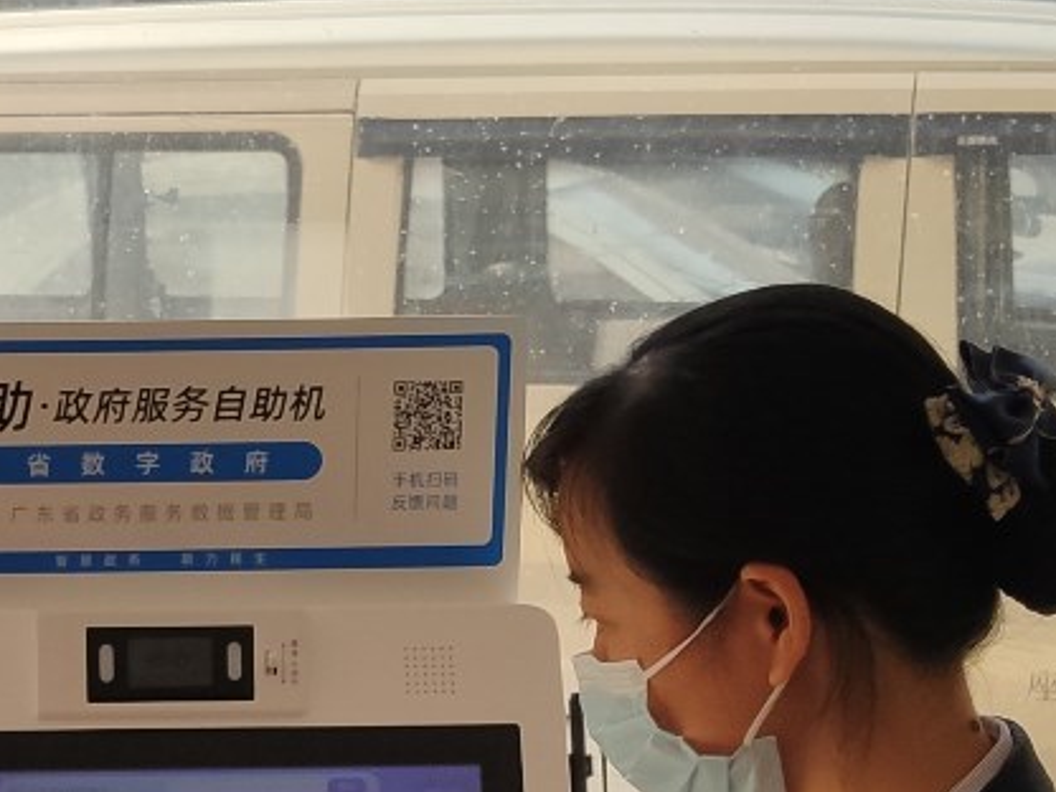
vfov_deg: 14.5
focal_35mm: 100
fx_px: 3051
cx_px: 18
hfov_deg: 19.1
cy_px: 863
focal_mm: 4.75
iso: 112
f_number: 1.75
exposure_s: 1/1354
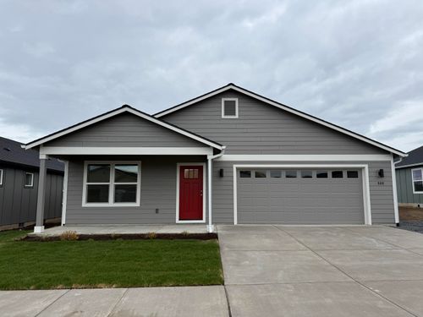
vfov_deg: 56.8
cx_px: 212
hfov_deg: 71.6
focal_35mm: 24
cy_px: 158
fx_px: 293
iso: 80
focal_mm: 6.76
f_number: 1.78
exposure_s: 1/3425
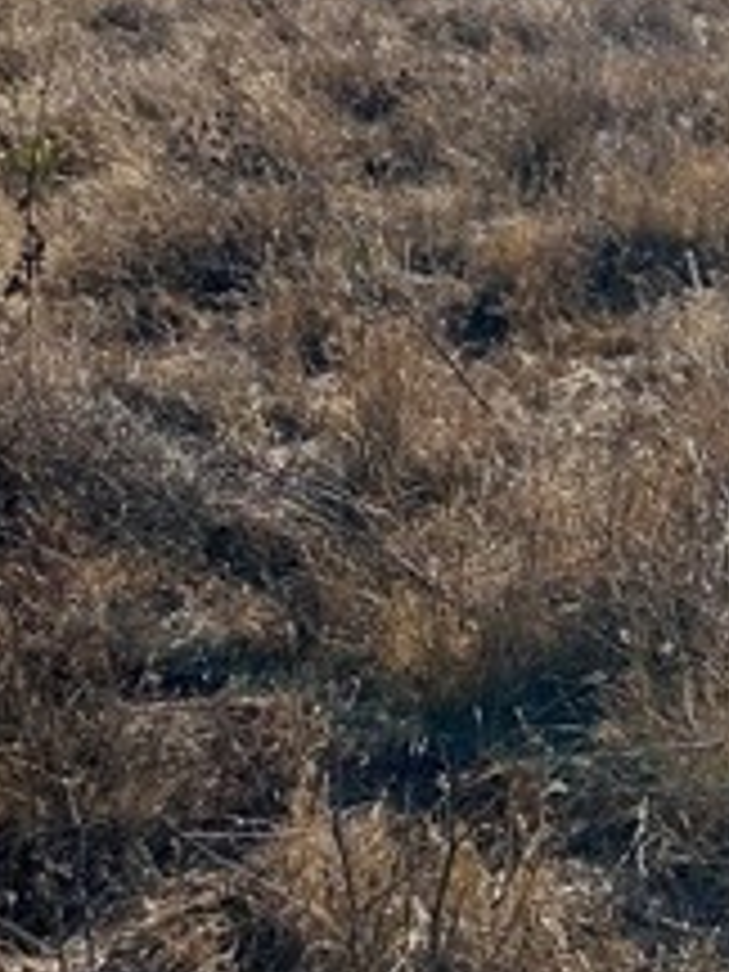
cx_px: 1030
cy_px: -68
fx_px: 1994
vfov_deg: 25.6
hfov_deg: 18.7
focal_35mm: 71
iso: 80
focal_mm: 6.86
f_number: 1.78
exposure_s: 1/9709
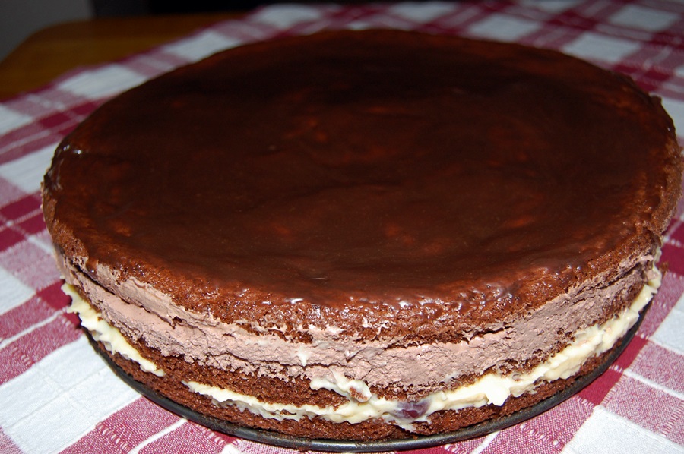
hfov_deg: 49.6
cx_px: 342
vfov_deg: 34.1
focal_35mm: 39
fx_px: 740
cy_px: 227
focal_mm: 26
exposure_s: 1/60
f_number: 5.6
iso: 400
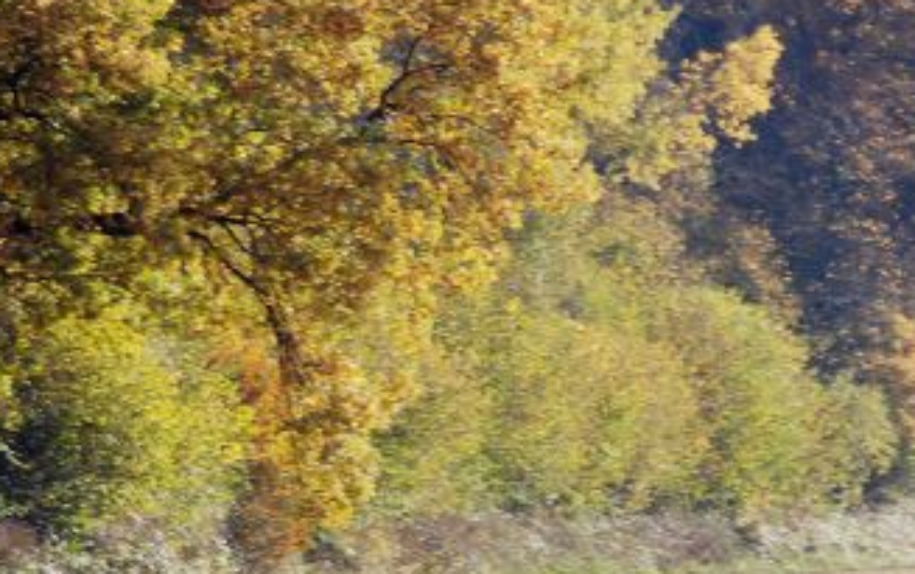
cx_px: 456
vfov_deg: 3.5
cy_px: 270
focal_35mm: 374
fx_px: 9334
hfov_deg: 5.6
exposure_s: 1/30
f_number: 14
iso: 100
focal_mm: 100
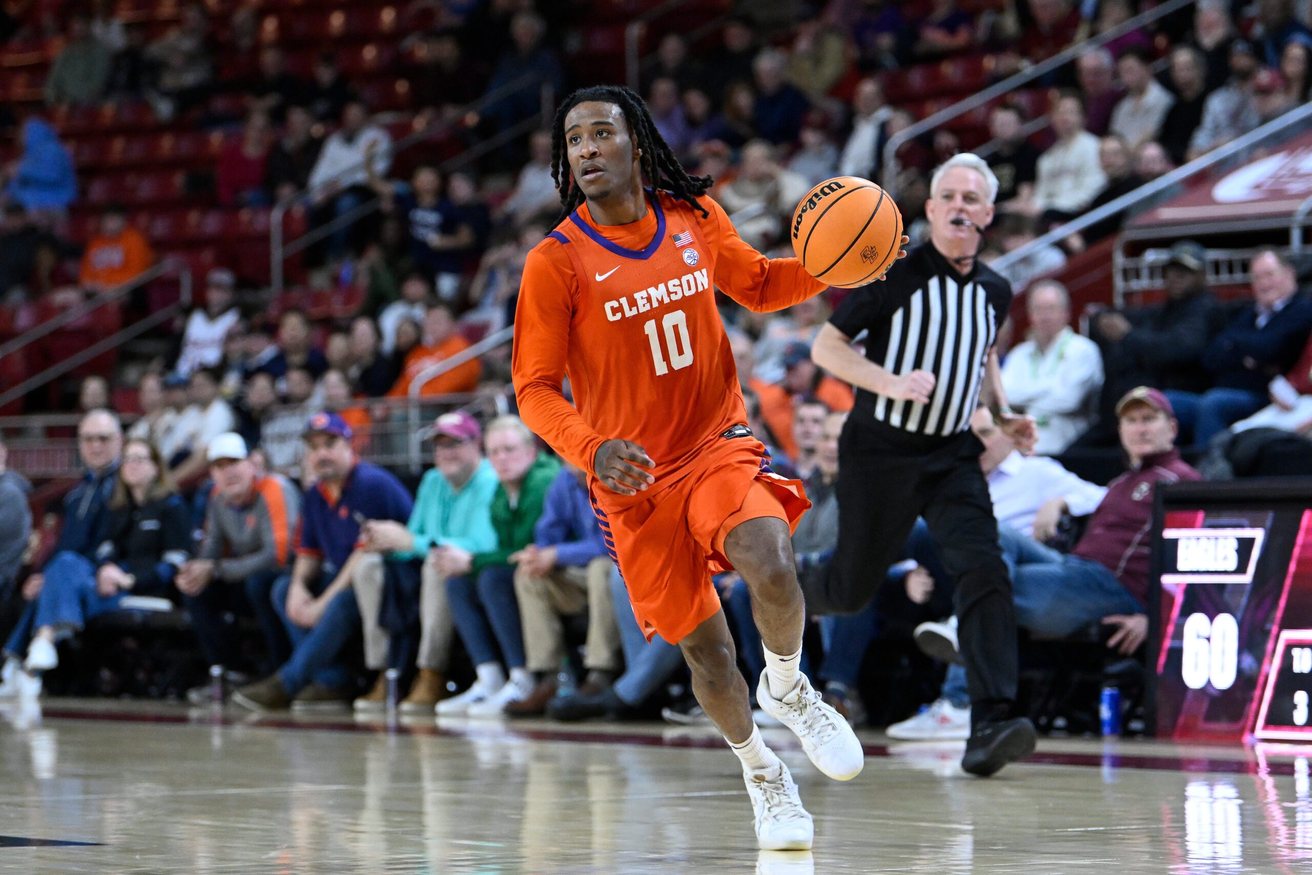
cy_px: 438
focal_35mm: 135
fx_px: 4920
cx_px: 656
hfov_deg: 15.2
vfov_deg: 10.2
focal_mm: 135
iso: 5000
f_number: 3.2
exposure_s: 1/1600
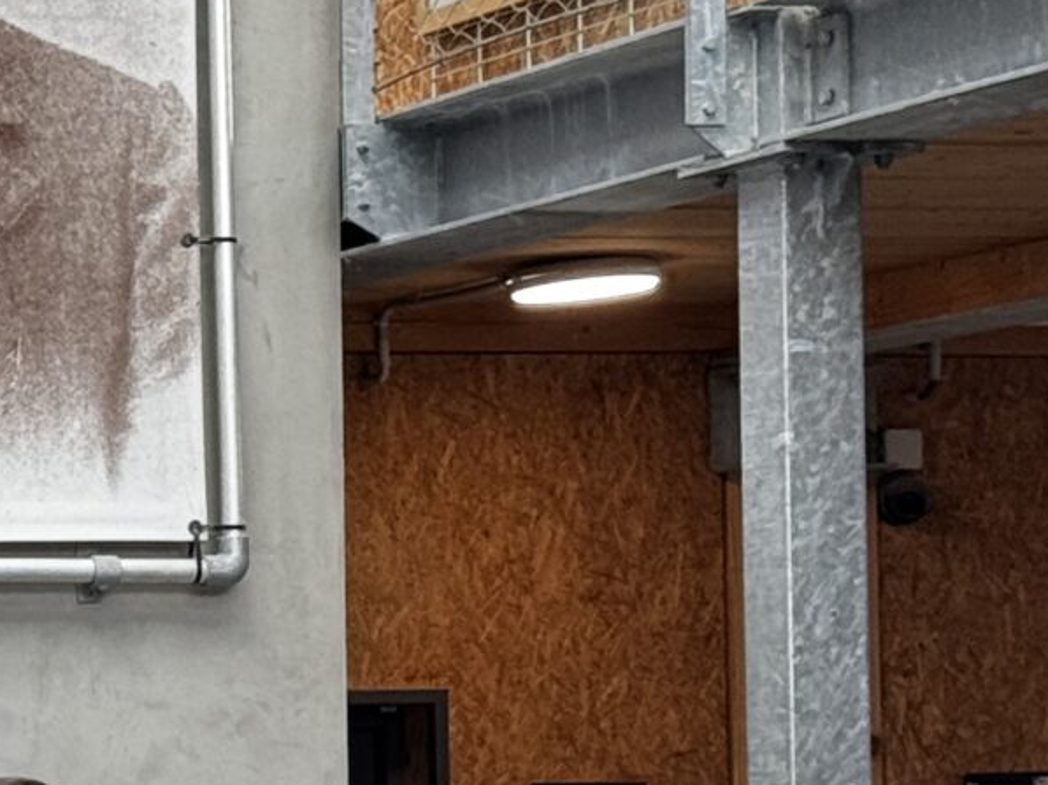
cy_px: 906
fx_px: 6233
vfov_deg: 7.2
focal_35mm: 206
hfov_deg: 9.2
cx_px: -867
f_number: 1.78
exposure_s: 1/100
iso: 80
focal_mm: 6.76
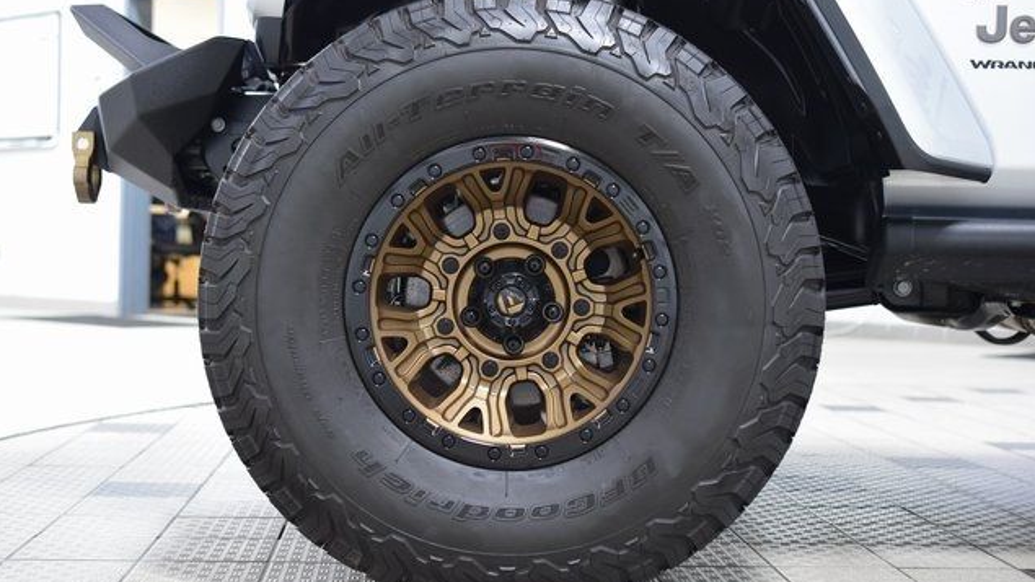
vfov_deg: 21.1
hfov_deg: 36.6
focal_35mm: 57
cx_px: 515
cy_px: 302
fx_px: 1564
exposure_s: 1/60
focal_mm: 36
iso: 1600
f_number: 2.8
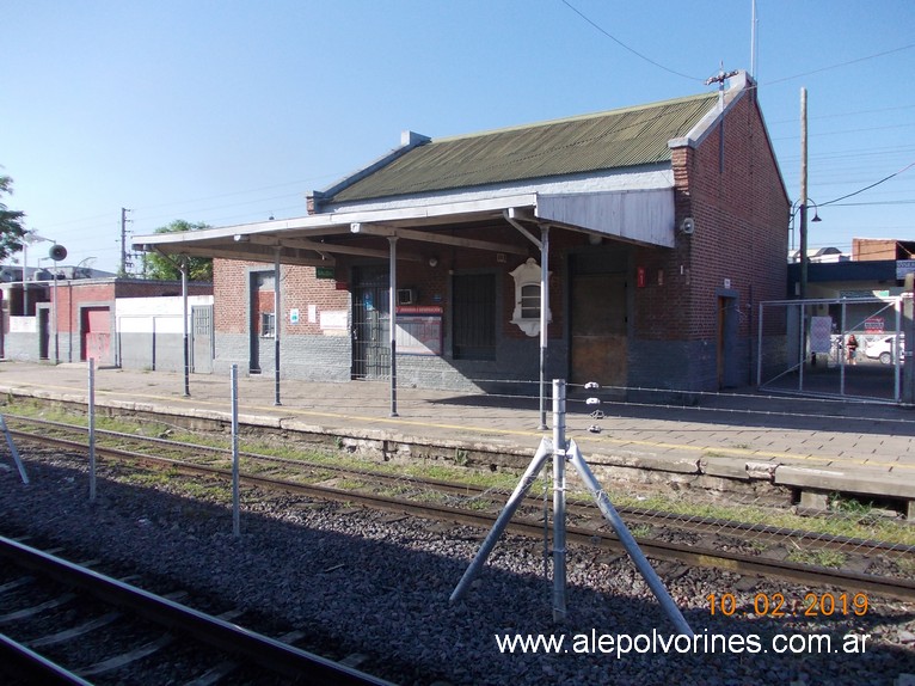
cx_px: 458
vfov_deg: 49.7
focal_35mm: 28
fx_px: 740
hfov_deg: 63.5
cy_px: 343
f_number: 5.4
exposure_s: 1/200
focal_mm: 4
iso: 80
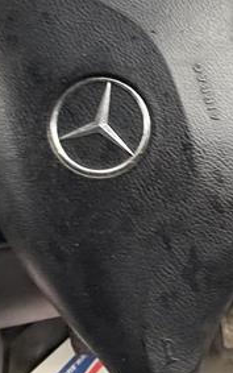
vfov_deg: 42.4
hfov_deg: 27.1
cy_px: 148
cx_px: 174
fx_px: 477
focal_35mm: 47
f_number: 2.2
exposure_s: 1/60
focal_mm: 2.22
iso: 500
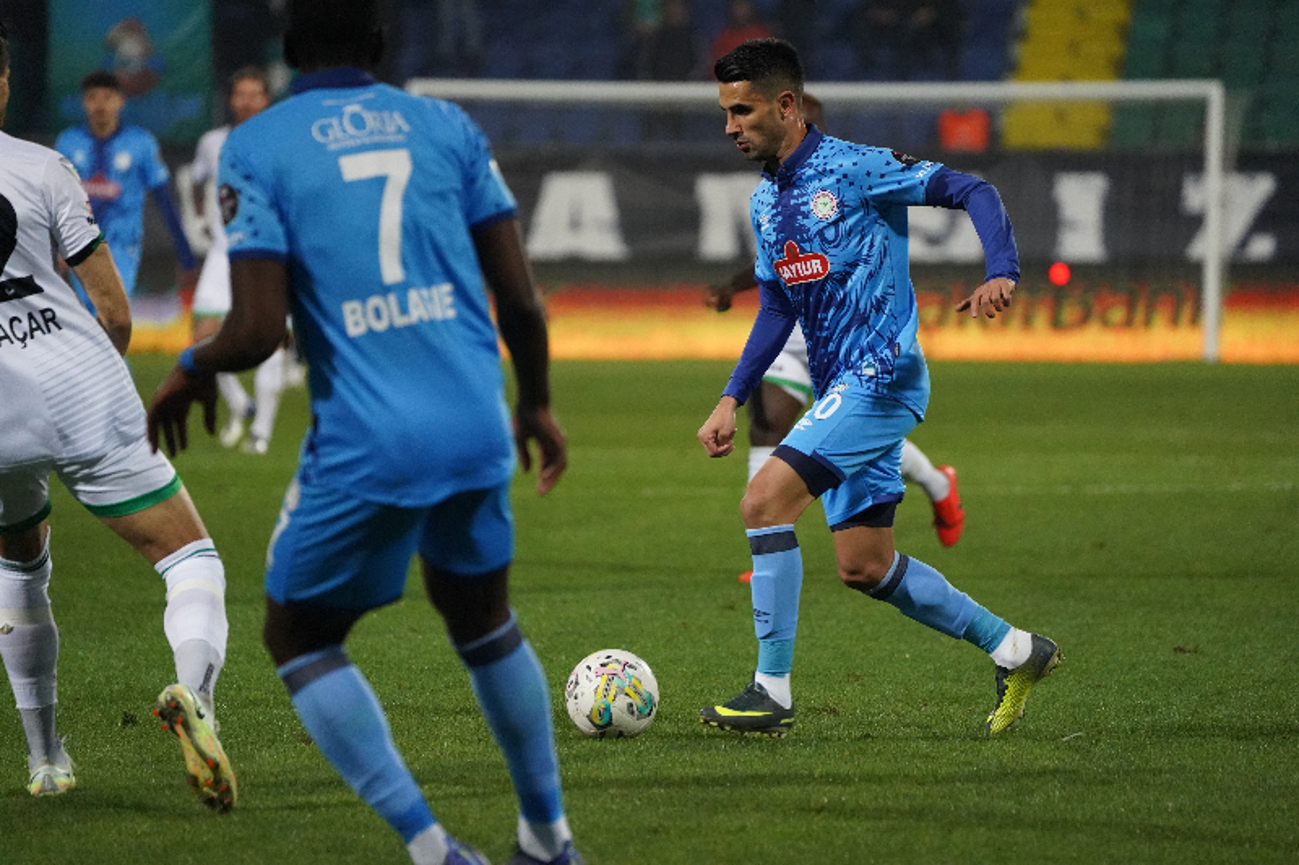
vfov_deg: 4.3
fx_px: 11580
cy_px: 432
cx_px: 650
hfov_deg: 6.4
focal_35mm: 321
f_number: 5.6
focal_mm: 321
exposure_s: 1/2000
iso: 8000
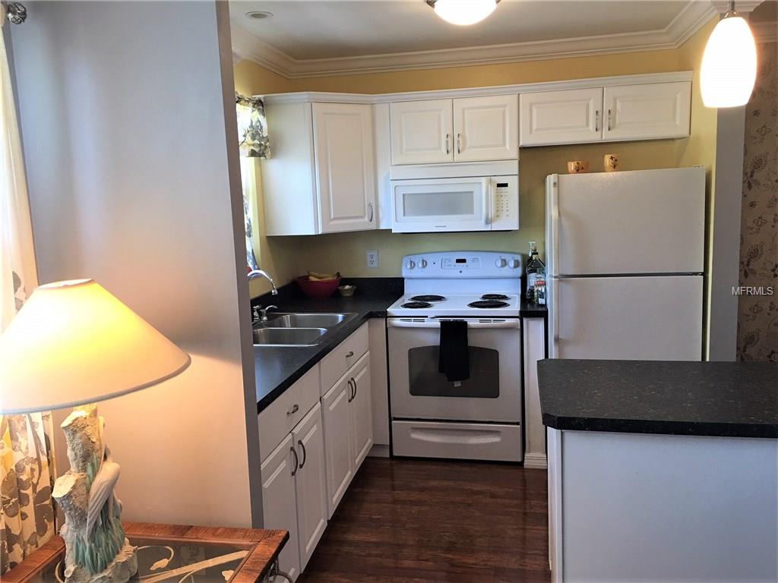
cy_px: 292
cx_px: 389
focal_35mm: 29
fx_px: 652
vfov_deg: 48.2
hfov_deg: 61.7
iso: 32
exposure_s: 1/30
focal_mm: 4.15
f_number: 2.2
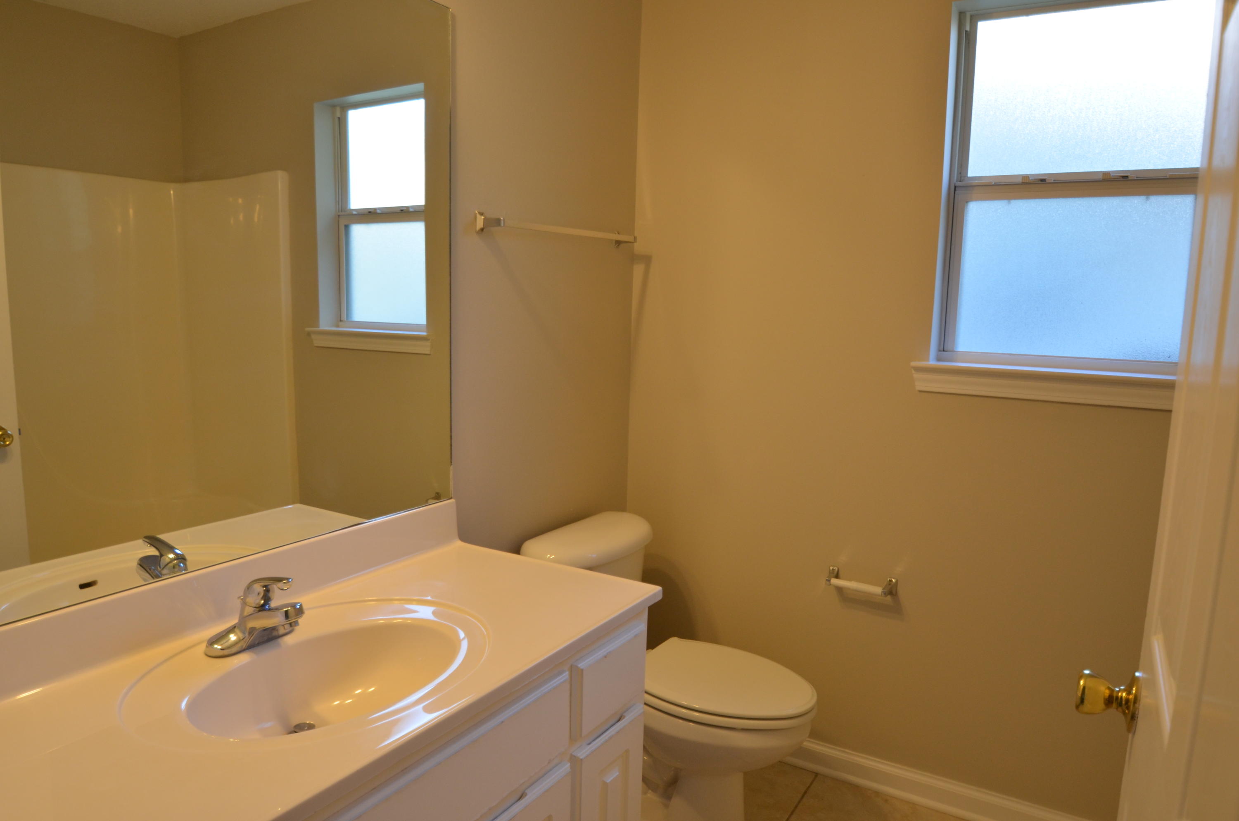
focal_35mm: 24
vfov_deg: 52.9
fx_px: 824
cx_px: 620
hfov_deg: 73.9
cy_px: 410
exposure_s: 1/80
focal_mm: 16
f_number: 4.5
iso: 400
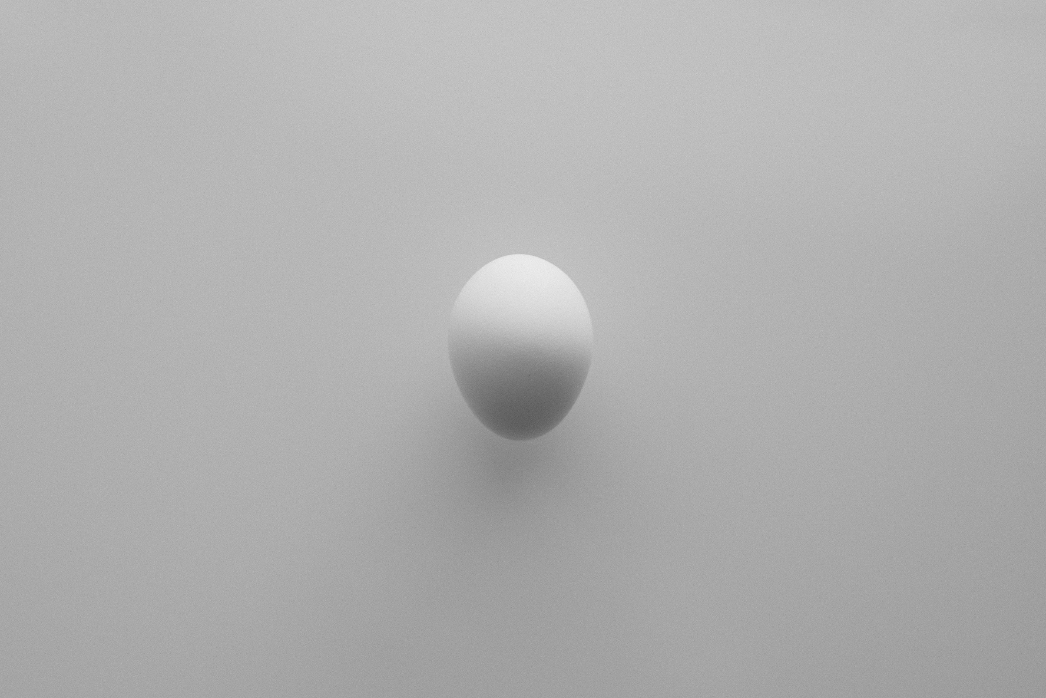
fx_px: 2440
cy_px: 349
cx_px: 523
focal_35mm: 84
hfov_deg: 24.2
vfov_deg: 16.3
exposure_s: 1/125
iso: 320
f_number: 1.2
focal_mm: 56
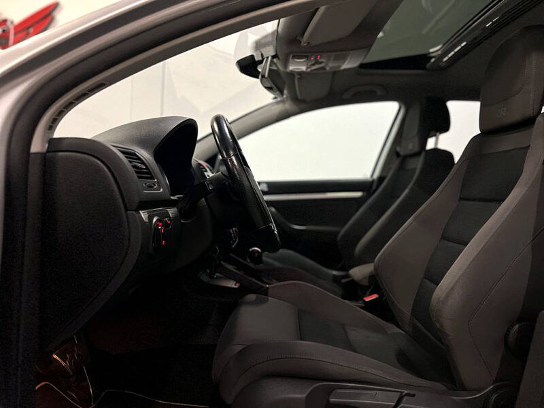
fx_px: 409
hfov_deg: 67.3
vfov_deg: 53.1
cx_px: 272
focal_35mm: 26
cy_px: 204
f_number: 1.5
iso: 400
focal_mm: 5.7
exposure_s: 1/50
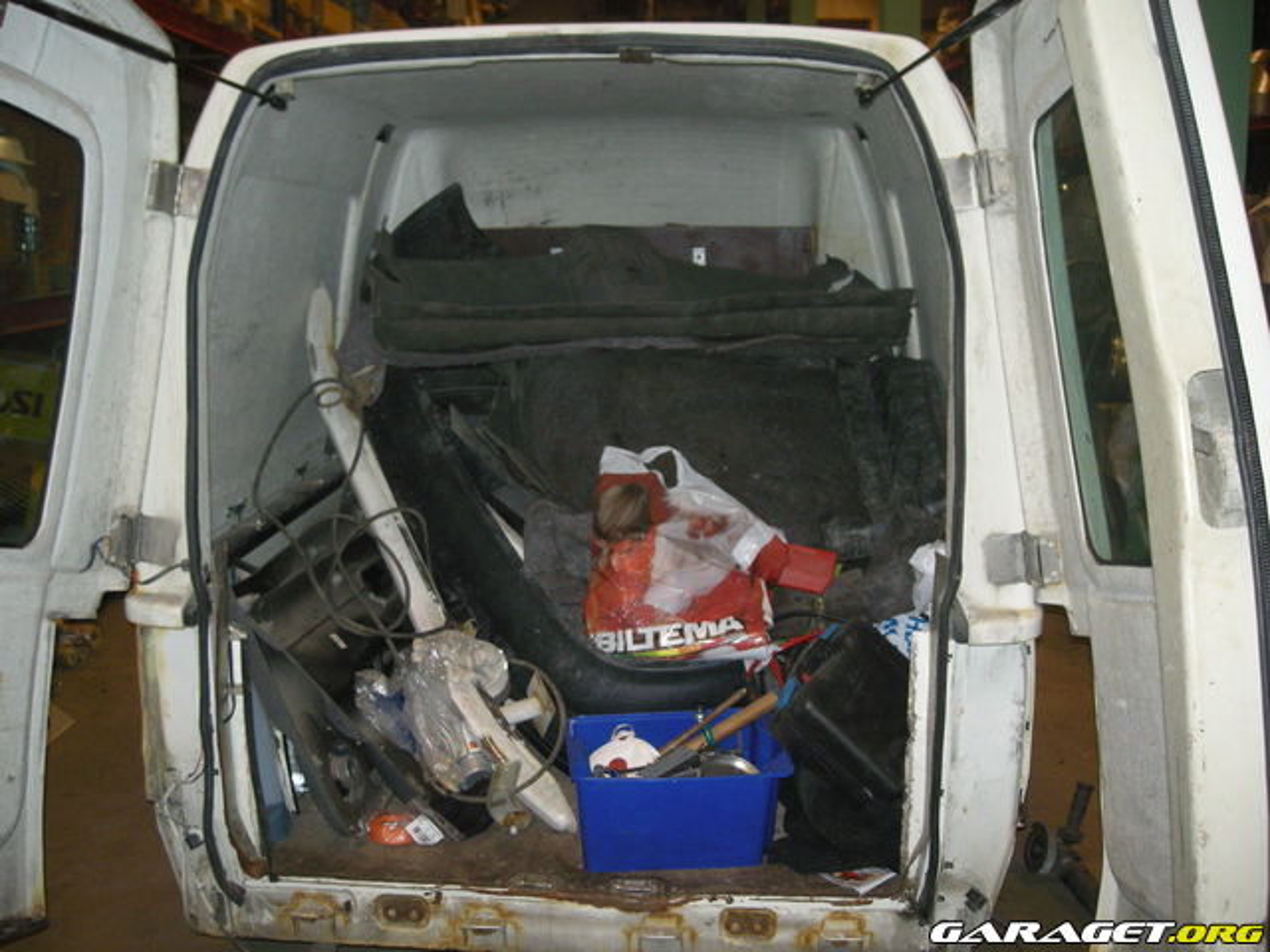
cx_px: 635
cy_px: 476
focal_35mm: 35
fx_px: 1284
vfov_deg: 40.7
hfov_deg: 52.6
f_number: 2.8
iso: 186
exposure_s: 1/60
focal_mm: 5.7
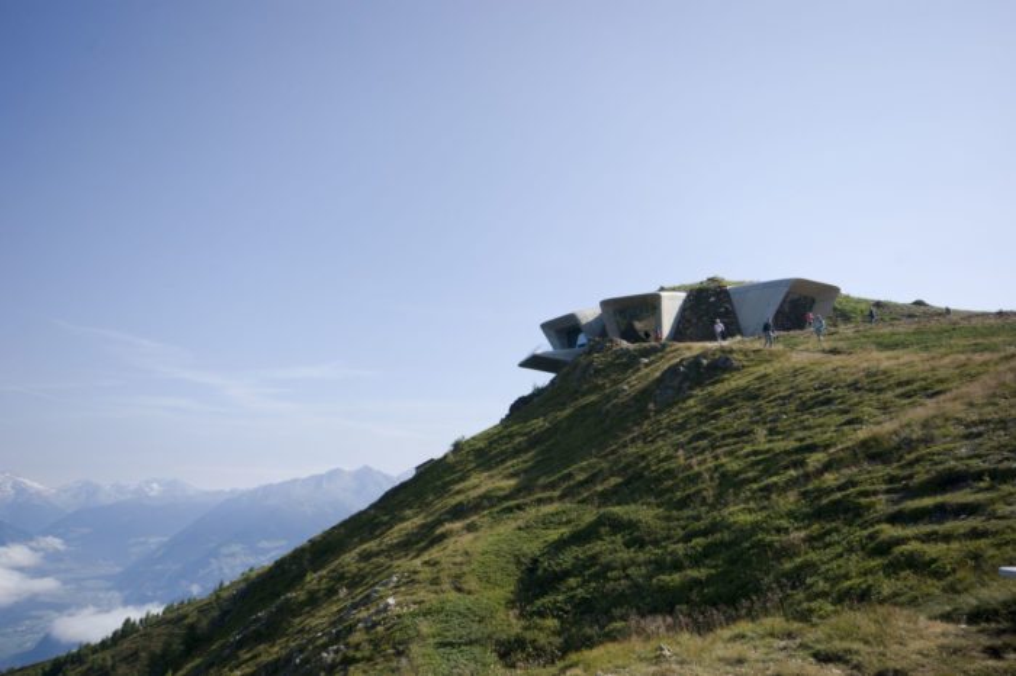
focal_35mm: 30
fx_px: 846
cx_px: 508
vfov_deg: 43.6
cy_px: 338
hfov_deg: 62.0
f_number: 8
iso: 200
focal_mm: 20
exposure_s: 1/400
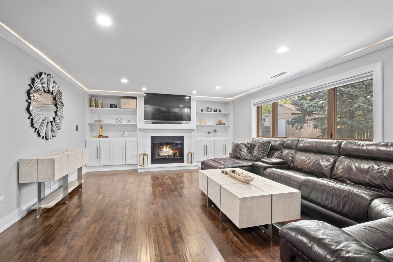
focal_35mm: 15
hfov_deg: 100.4
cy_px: 131
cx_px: 196
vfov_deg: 77.3
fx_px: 164
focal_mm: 10
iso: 320
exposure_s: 1/1.11
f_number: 8
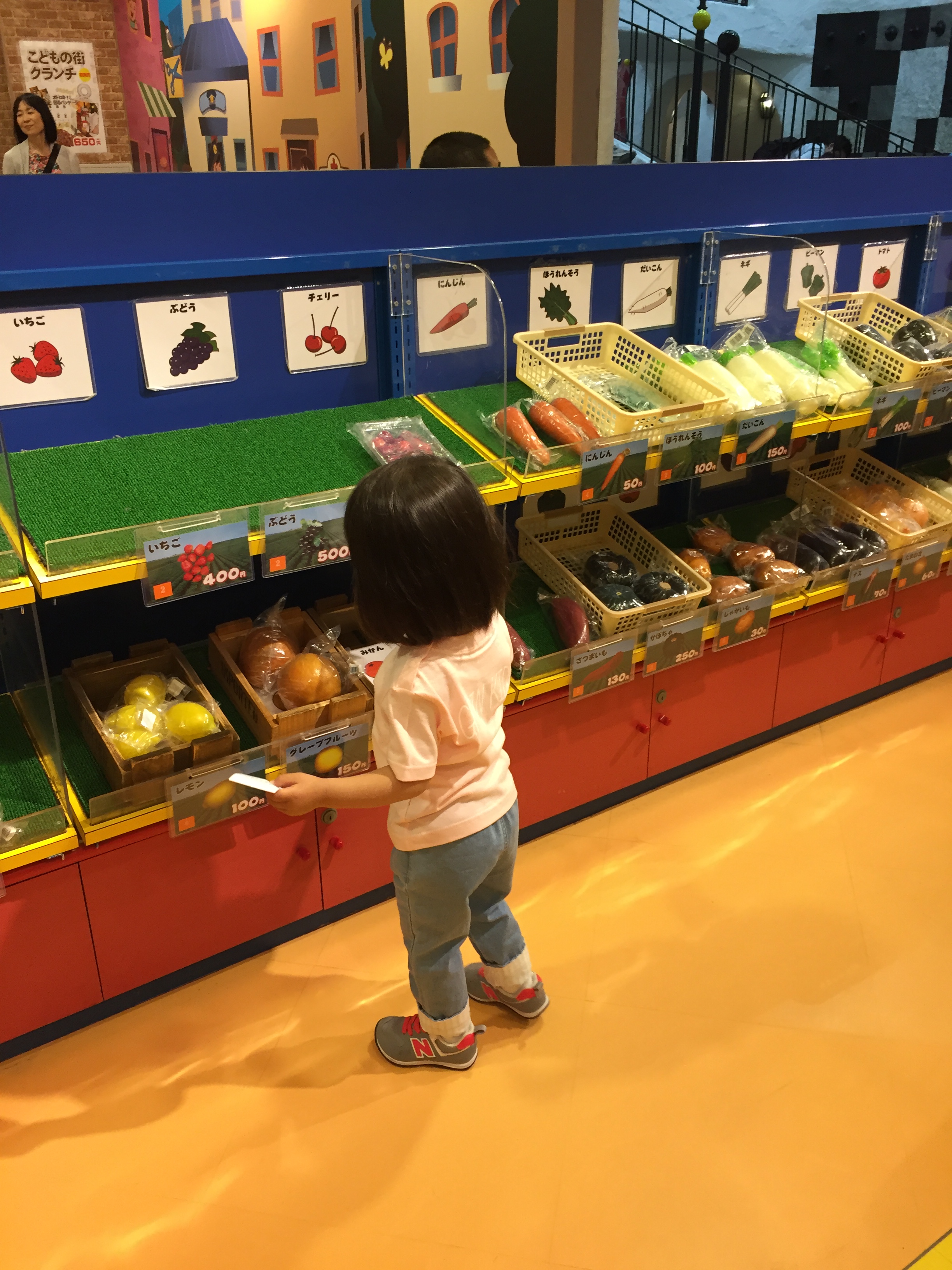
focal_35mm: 29
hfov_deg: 48.2
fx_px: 1063
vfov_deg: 61.7
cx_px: 476
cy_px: 635
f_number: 2.2
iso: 100
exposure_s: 1/30
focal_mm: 4.15
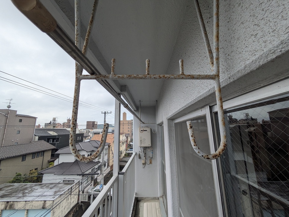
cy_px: 108
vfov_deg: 85.7
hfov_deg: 102.1
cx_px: 144
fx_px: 117
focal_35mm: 14
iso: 50
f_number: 2.2
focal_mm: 1.83
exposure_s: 1/746
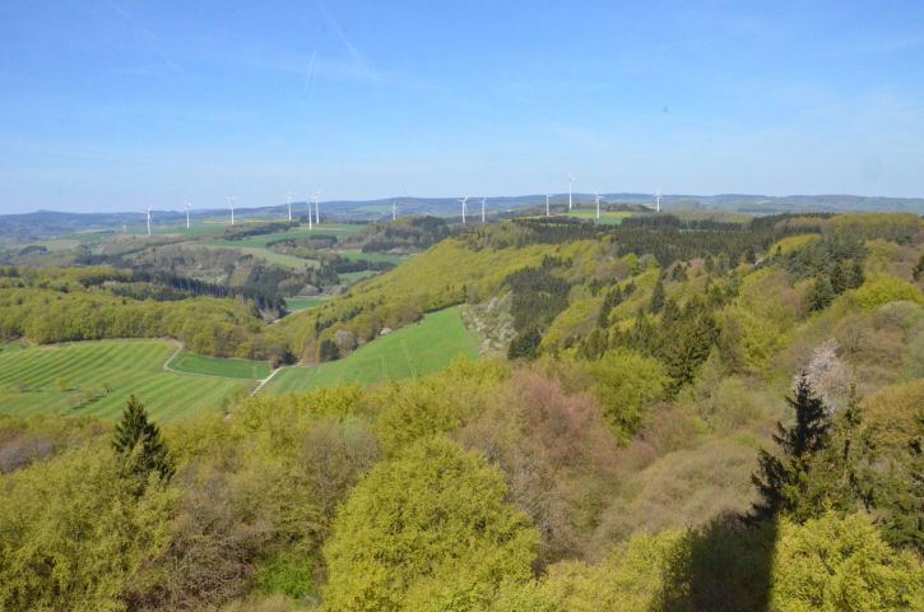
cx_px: 462
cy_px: 306
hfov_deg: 67.5
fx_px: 691
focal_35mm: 27
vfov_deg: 47.7
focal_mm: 18
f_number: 18
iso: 6400
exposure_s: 1/2500
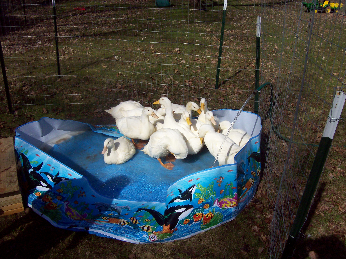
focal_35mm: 36
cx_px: 173
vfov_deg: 39.6
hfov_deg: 51.4
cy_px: 130
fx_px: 360
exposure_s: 1/1401
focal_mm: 6
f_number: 4.8
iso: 80
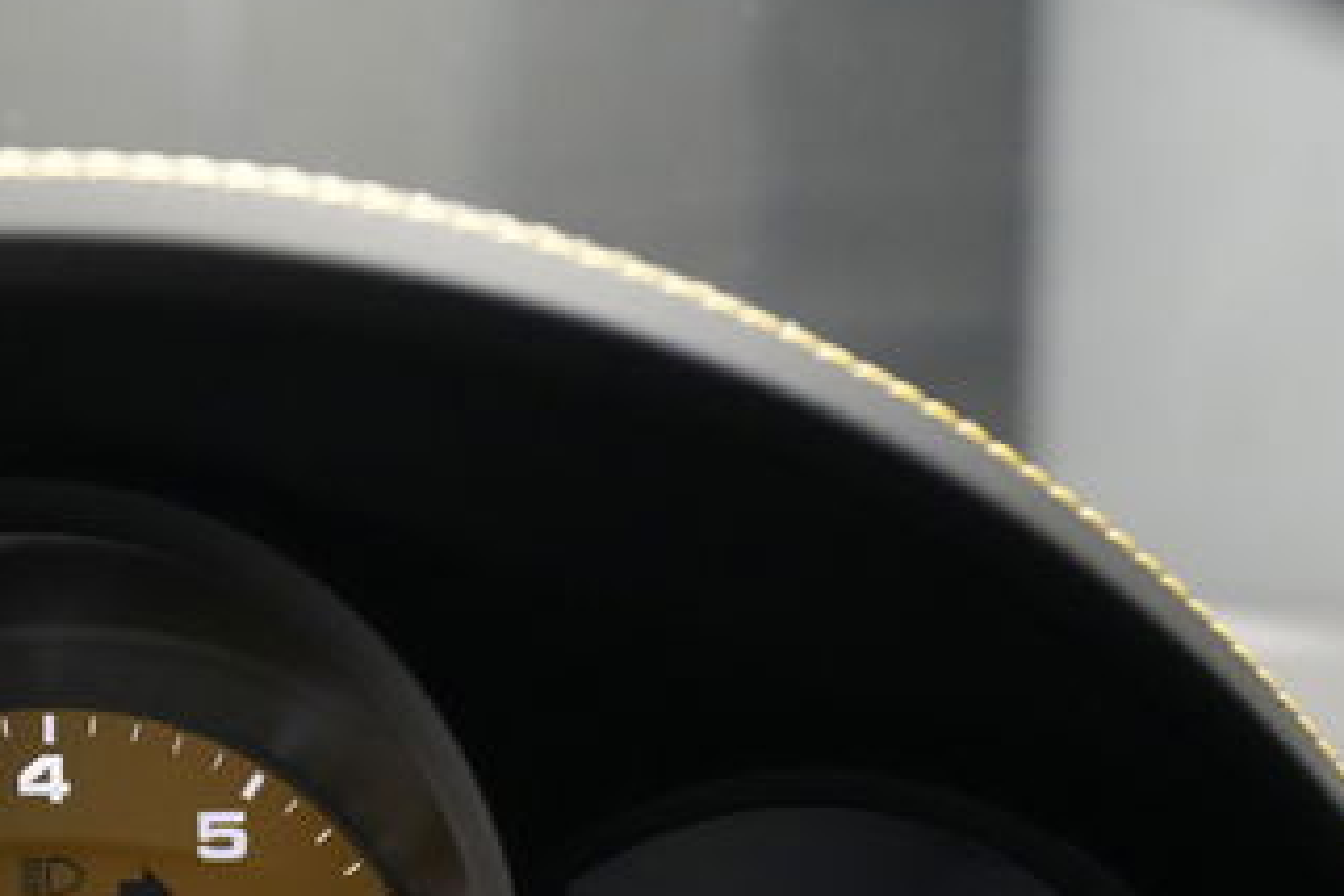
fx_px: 2949
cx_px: 197
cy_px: 1013
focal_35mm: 79
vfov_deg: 16.7
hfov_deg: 25.1
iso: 10000
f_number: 4
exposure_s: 1/60
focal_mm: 33
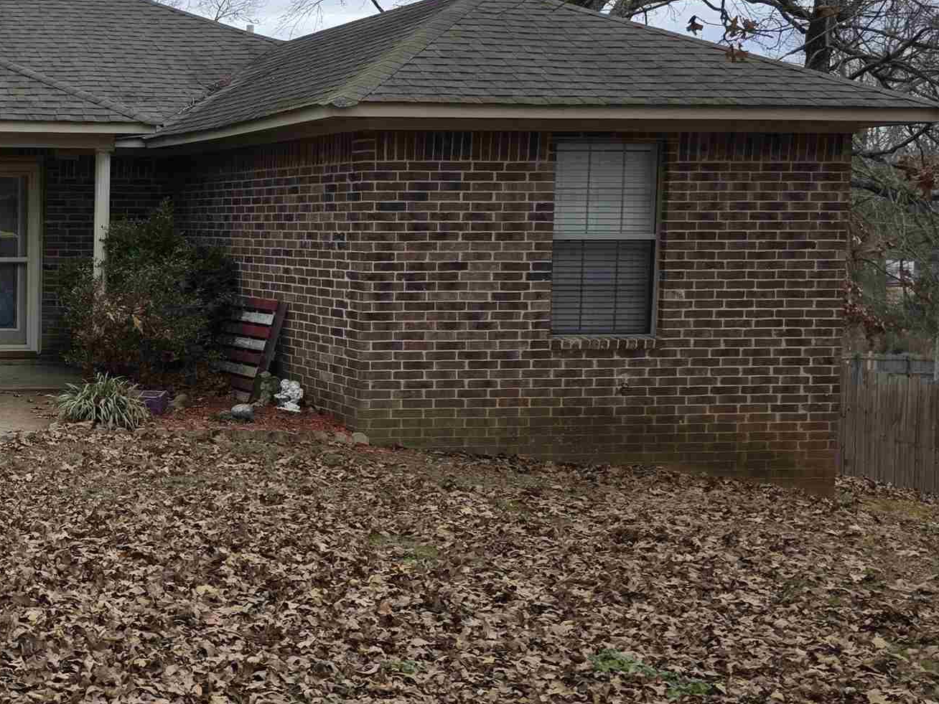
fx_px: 1465
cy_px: 350
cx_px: -113
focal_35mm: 54
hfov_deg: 31.3
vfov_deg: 27.0
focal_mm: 6.3
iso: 80
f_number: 1.7
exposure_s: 1/1844
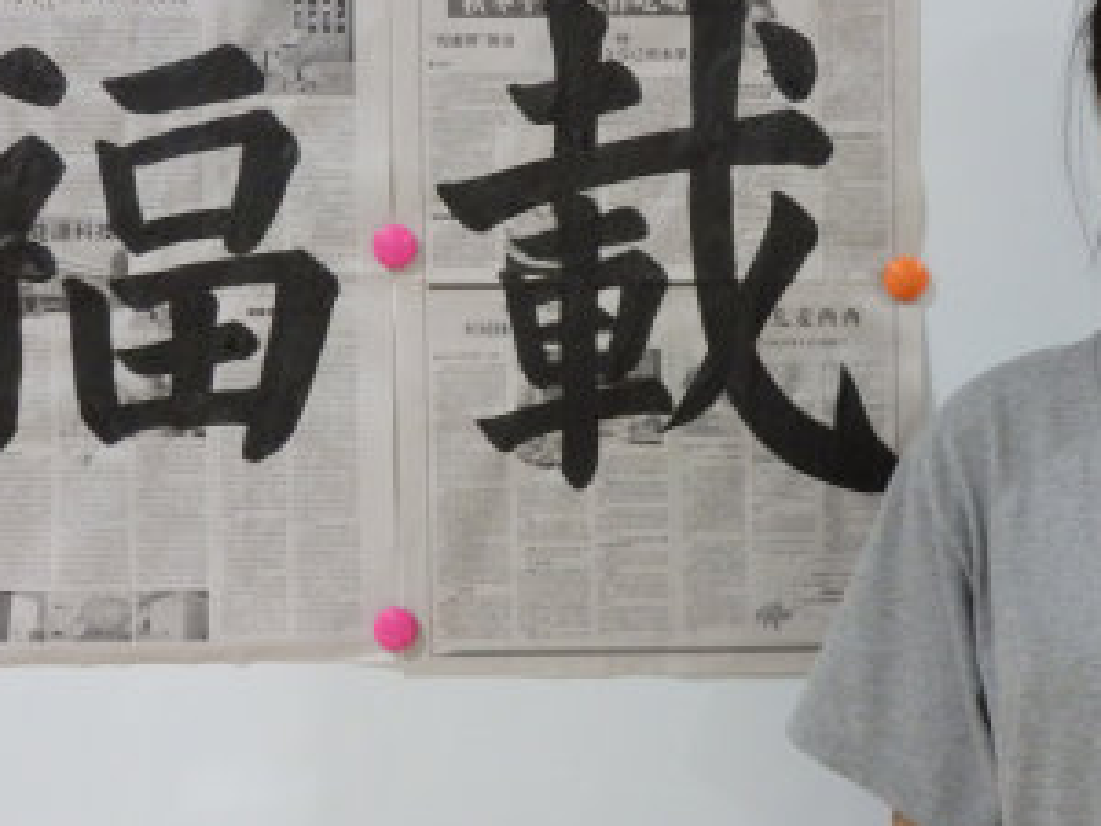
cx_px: 716
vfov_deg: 29.6
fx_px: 1558
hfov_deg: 38.6
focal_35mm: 49
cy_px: 310
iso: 800
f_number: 3.3
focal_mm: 5.5
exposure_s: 1/25
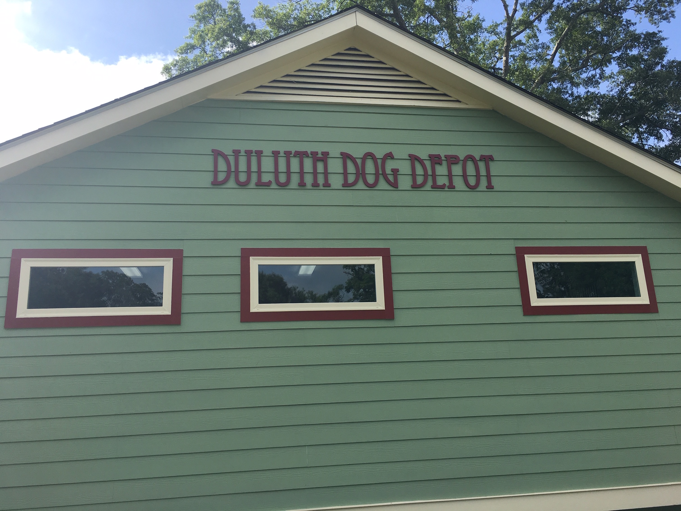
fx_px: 571
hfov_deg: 61.7
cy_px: 256
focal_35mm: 29
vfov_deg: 48.2
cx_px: 340
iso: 25
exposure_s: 1/855
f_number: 2.2
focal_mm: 4.15
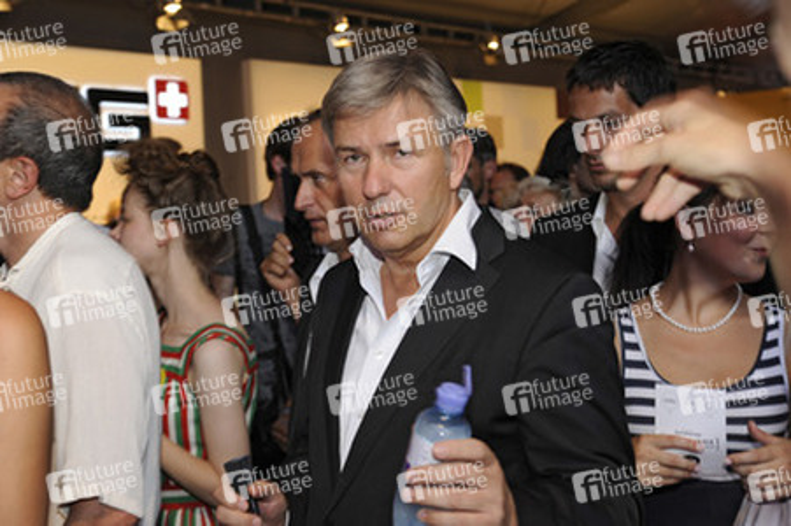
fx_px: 1208
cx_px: 396
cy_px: 263
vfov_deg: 24.6
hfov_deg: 36.3
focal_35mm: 55
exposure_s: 1/60
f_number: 5.6
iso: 320
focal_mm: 55
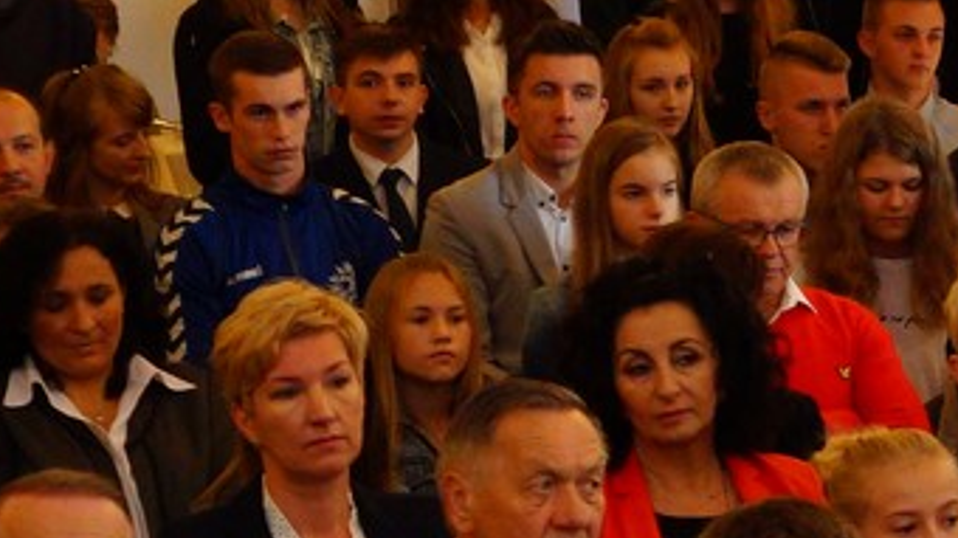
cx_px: 1037
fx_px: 5104
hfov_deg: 10.6
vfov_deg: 6.0
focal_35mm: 201
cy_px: 296
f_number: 5.6
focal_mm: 34
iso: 1600
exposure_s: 1/60
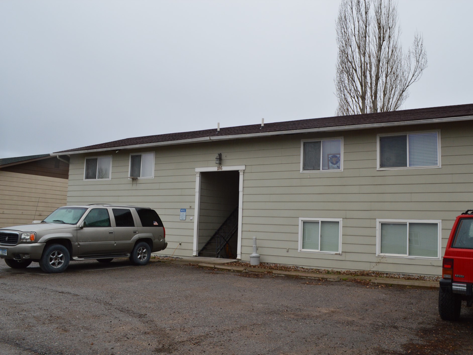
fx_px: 410
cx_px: 261
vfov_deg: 46.8
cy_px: 181
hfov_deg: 59.8
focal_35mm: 30
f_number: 9
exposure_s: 1/100
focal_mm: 18
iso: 400
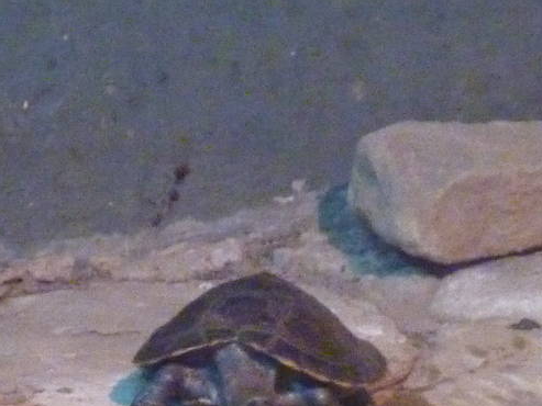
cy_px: 552
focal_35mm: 513
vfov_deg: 2.9
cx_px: 228
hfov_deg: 3.9
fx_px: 8034
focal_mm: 25.9
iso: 1250
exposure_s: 1/15
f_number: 4.5
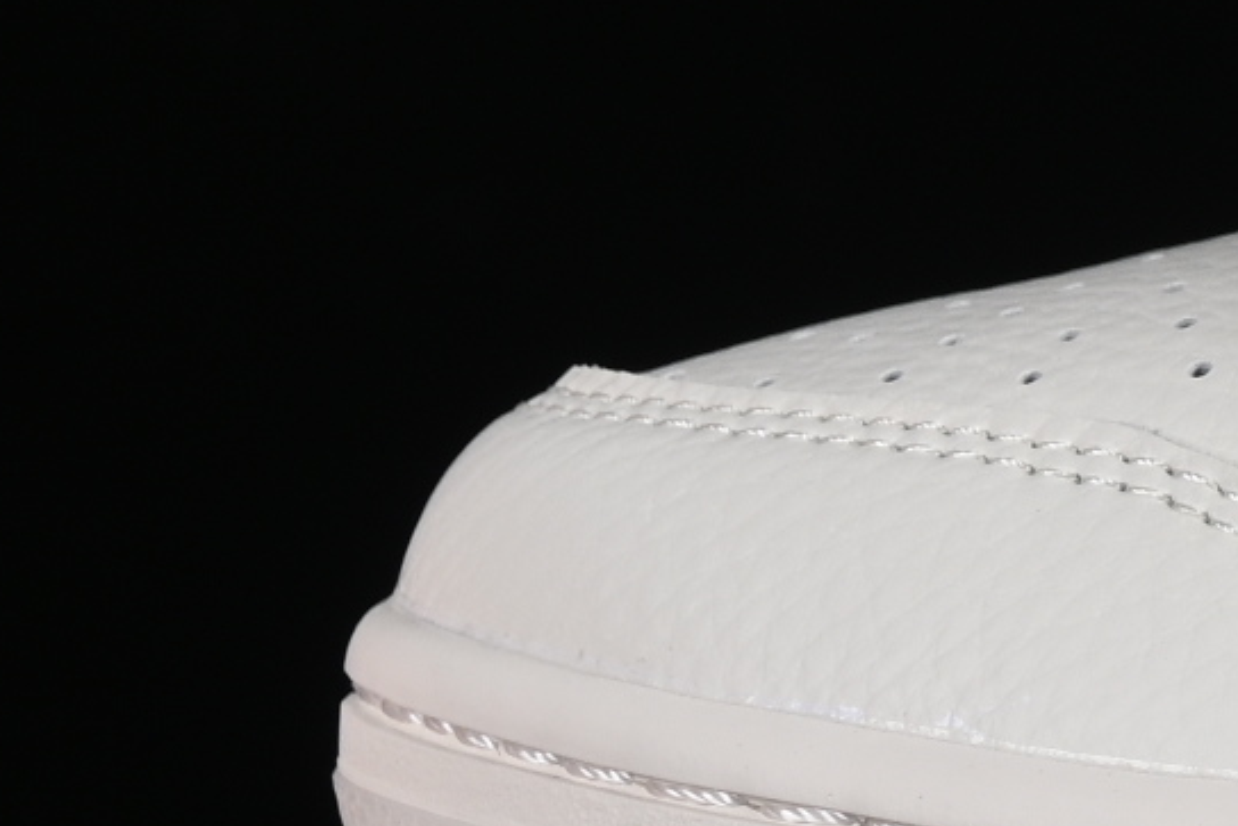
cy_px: -123
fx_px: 13208
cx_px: 2588
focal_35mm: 384
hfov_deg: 5.3
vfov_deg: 3.6
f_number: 8
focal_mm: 50
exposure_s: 1/80
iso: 160
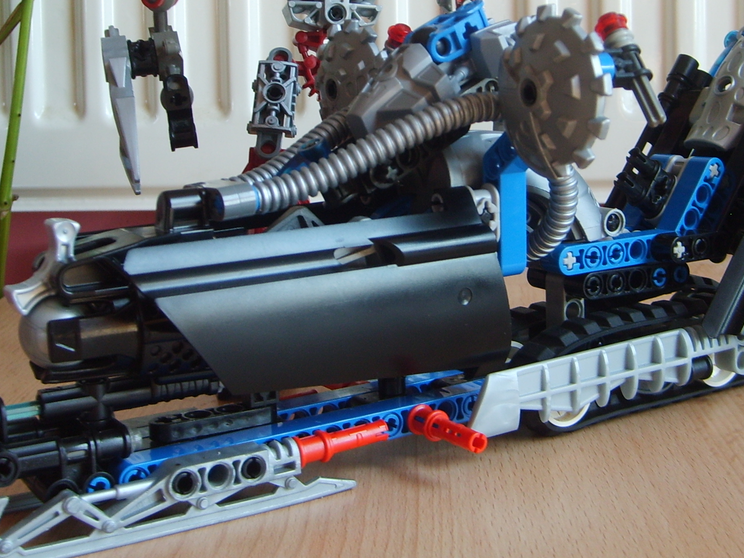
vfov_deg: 25.4
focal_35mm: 57
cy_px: 142
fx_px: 1225
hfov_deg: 33.8
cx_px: 373
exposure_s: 1/45
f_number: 2.8
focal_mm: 5.8
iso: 50
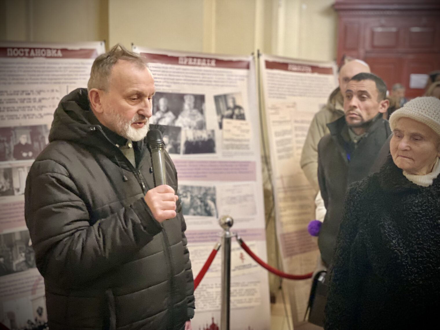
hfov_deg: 36.8
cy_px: 165
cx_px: 220
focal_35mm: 52
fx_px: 661
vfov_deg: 28.0
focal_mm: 6
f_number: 2
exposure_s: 1/25
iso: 400
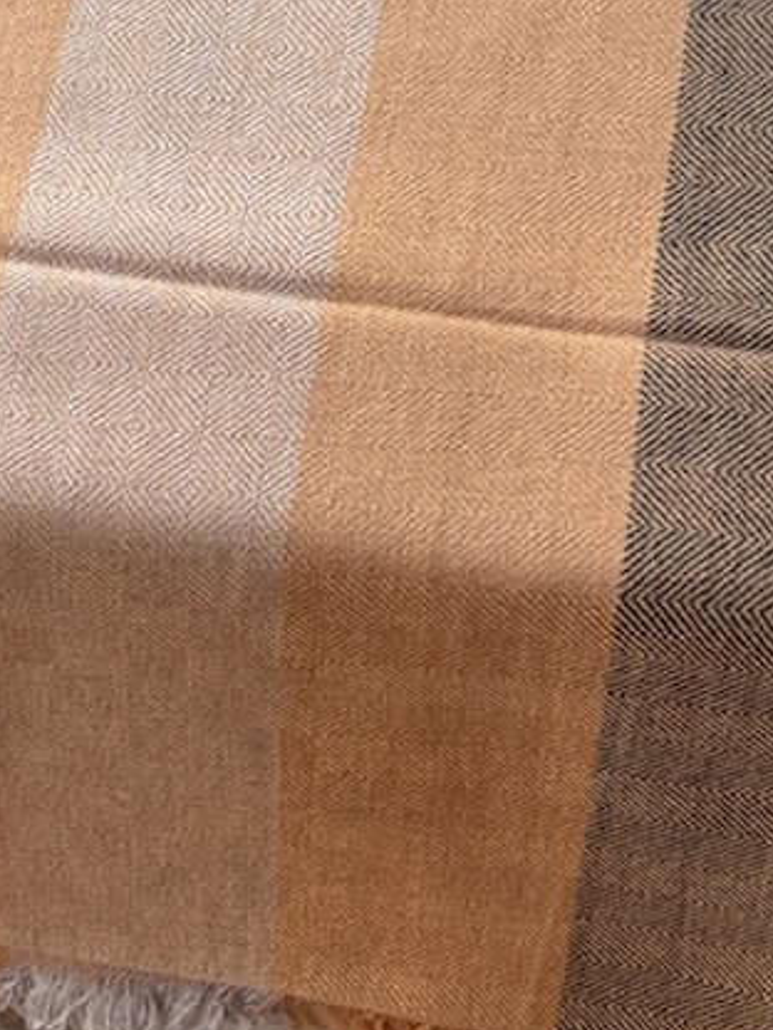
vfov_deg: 17.0
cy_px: 238
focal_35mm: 115
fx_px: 3424
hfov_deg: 12.8
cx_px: 123
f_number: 1.78
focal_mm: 6.76
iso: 64
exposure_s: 1/121
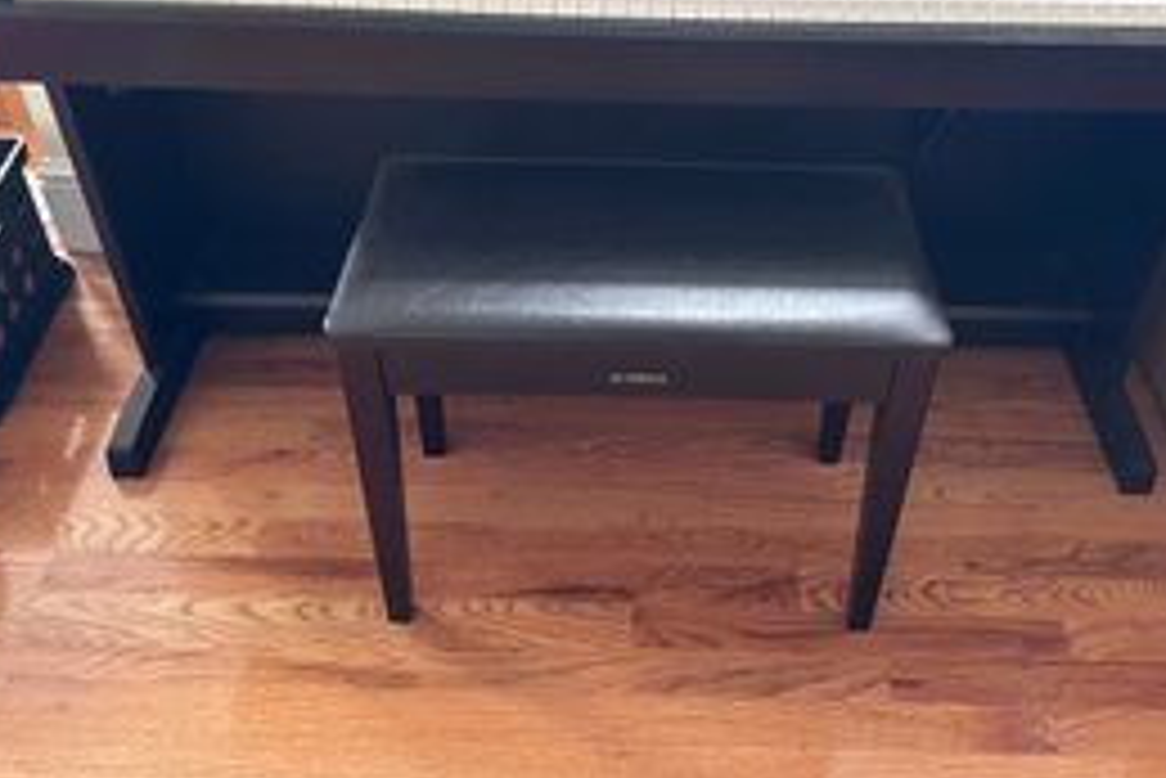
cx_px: 642
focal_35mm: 33
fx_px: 1069
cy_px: 218
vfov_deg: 39.2
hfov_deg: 57.1
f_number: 1.78
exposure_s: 1/60
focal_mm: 6.86
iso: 800
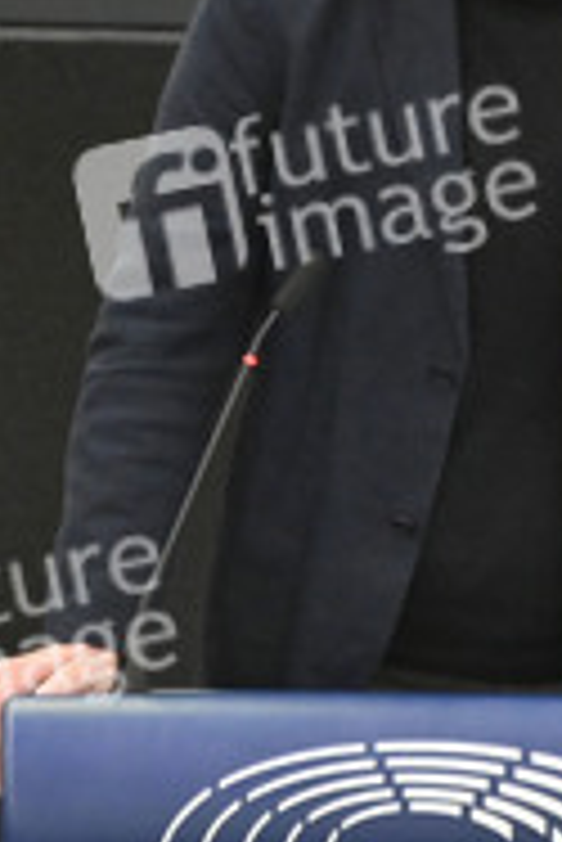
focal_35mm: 1070
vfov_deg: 1.9
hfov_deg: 1.3
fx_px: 25008
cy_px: 419
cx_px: 438
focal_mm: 500
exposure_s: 1/400
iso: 6400
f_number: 6.3
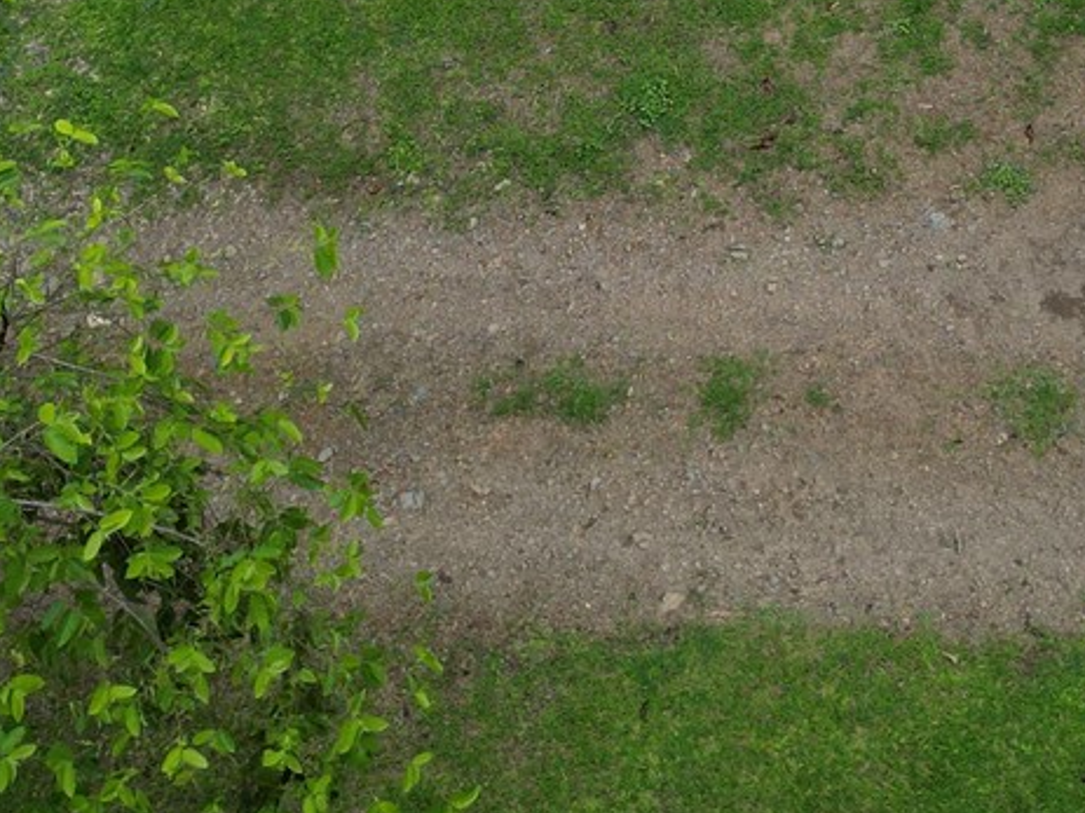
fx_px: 2601
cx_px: 855
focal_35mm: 83
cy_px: -316
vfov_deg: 16.5
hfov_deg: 23.3
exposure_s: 1/1600
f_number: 1.7
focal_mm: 6.72
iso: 100
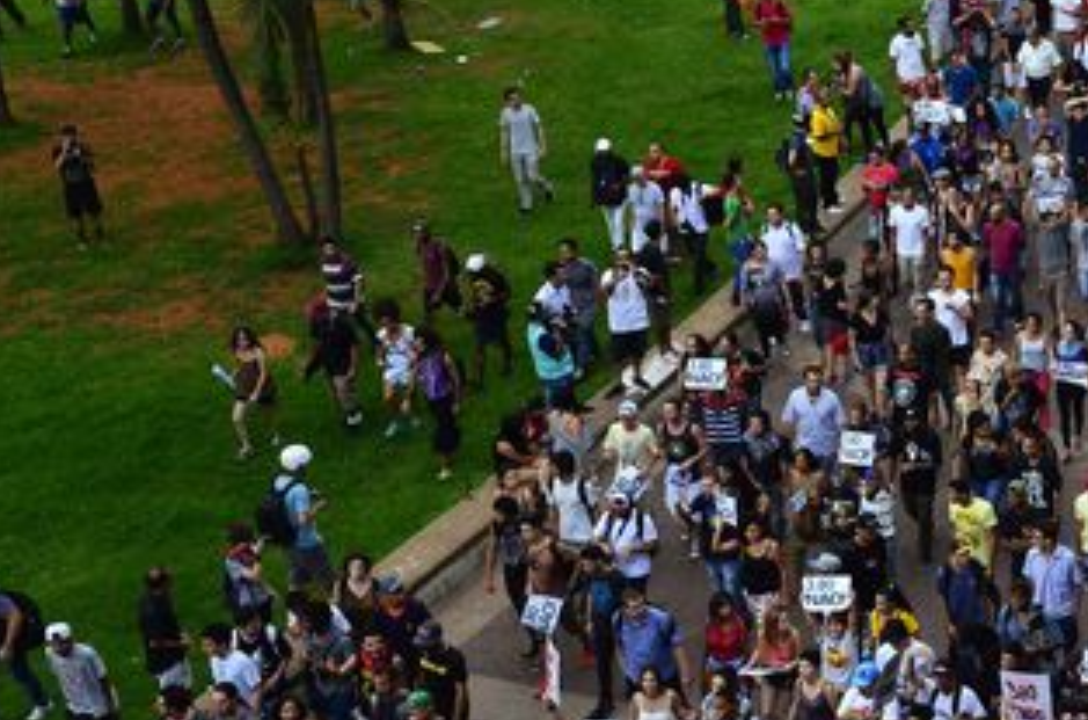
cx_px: 1293
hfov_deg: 22.6
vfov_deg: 16.3
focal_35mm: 83
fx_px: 2508
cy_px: 377
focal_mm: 23
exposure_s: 1/160
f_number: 6.3
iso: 400
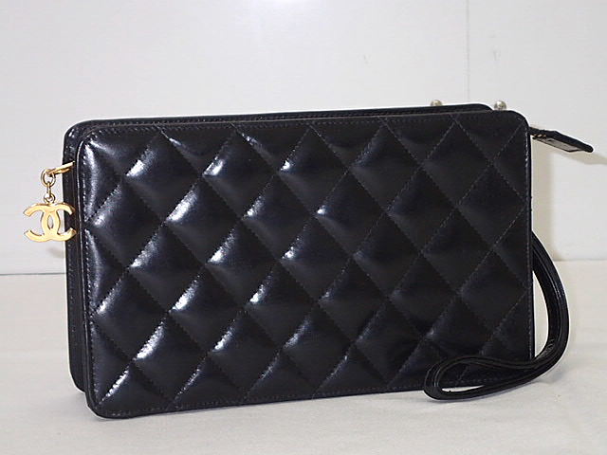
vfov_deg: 14.8
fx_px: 1754
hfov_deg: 19.6
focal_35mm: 100
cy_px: 228
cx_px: 304
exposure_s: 1/100
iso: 500
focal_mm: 18
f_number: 4.9
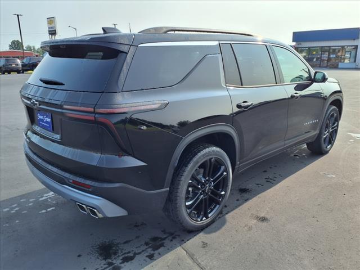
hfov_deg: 65.3
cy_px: 135
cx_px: 180
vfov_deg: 51.4
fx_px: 281
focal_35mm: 27
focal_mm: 3.58
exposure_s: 1/1111
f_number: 1.9
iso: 40
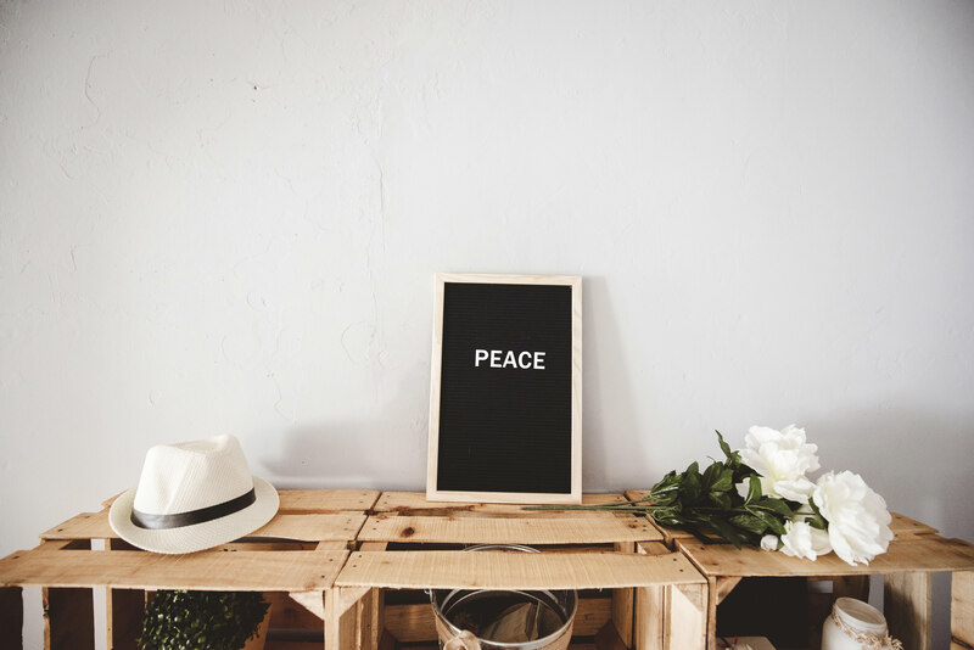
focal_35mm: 14
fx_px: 379
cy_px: 325
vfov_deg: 81.3
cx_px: 487
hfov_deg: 104.2
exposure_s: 1/200
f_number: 2.8
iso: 800
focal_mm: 14
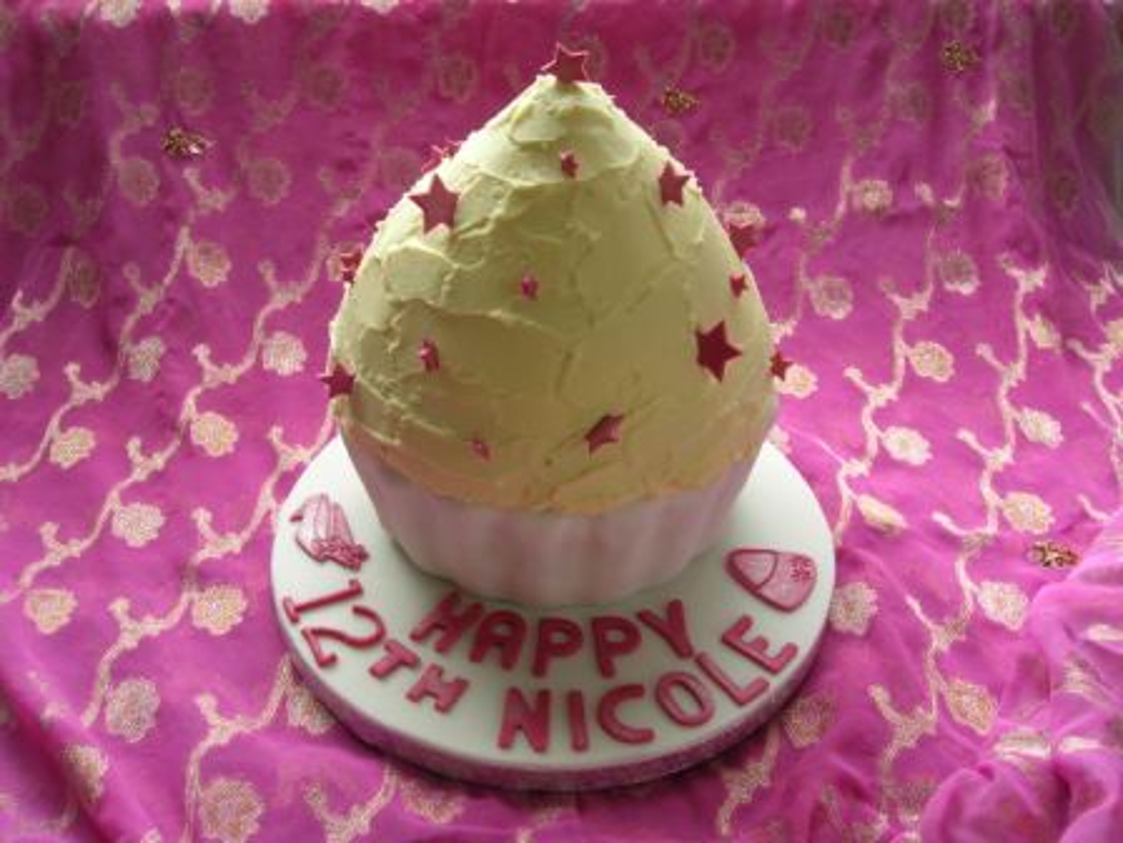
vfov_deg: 37.7
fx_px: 1233
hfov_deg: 49.0
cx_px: 562
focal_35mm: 38
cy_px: 422
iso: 64
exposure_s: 1/121
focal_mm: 7.8
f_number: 4.8
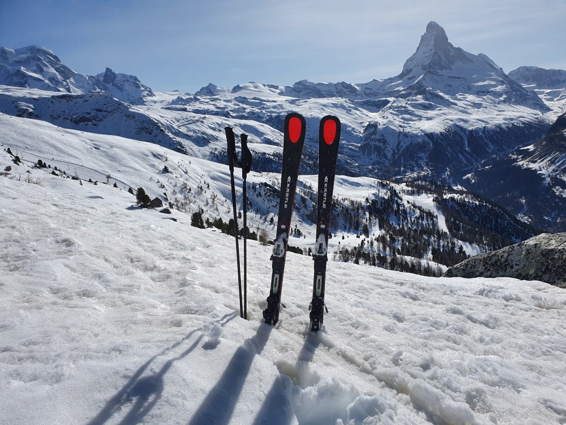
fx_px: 425
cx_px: 283
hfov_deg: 67.3
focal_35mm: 26
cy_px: 212
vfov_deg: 53.1
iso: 50
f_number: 2.4
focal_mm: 4.32
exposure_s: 1/5728
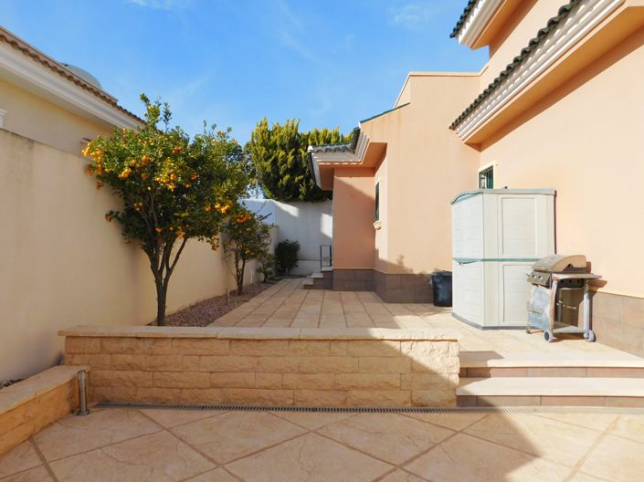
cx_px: 322
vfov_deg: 58.8
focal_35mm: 23
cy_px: 241
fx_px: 428
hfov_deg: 74.0
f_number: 6
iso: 125
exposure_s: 1/500
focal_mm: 4
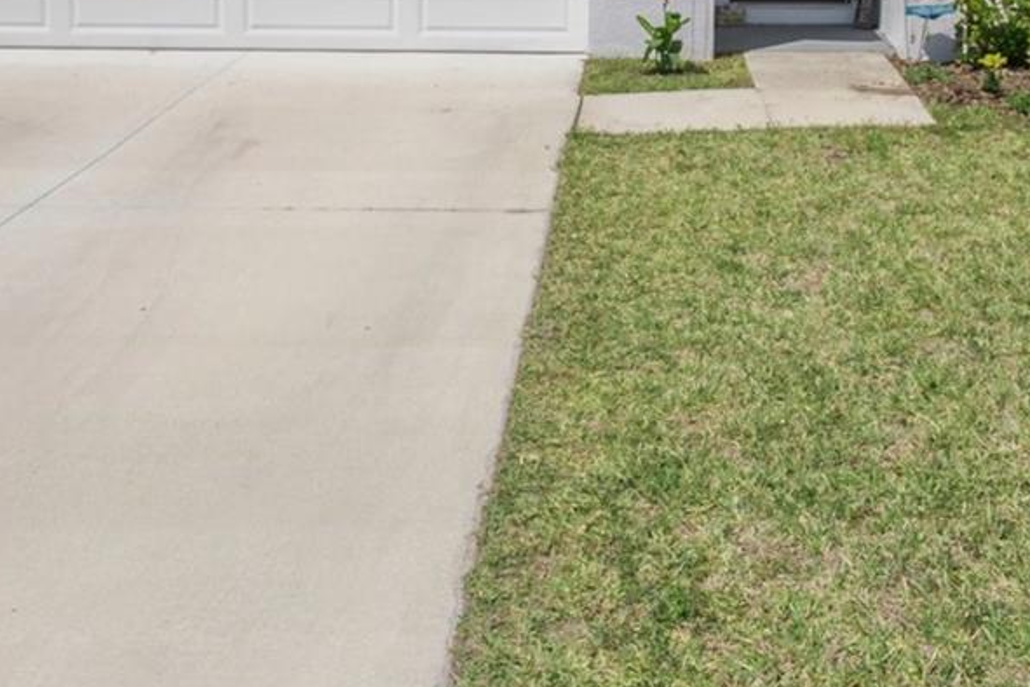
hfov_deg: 42.4
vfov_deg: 26.2
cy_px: -127
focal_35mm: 46
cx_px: 654
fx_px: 1316
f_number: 8
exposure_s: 1/400
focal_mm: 17
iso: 320
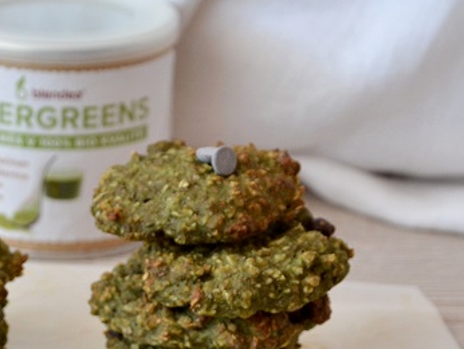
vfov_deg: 8.7
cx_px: 93
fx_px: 2284
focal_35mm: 170
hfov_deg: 11.6
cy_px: 381
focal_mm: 45
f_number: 4.8
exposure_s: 1/50
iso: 800
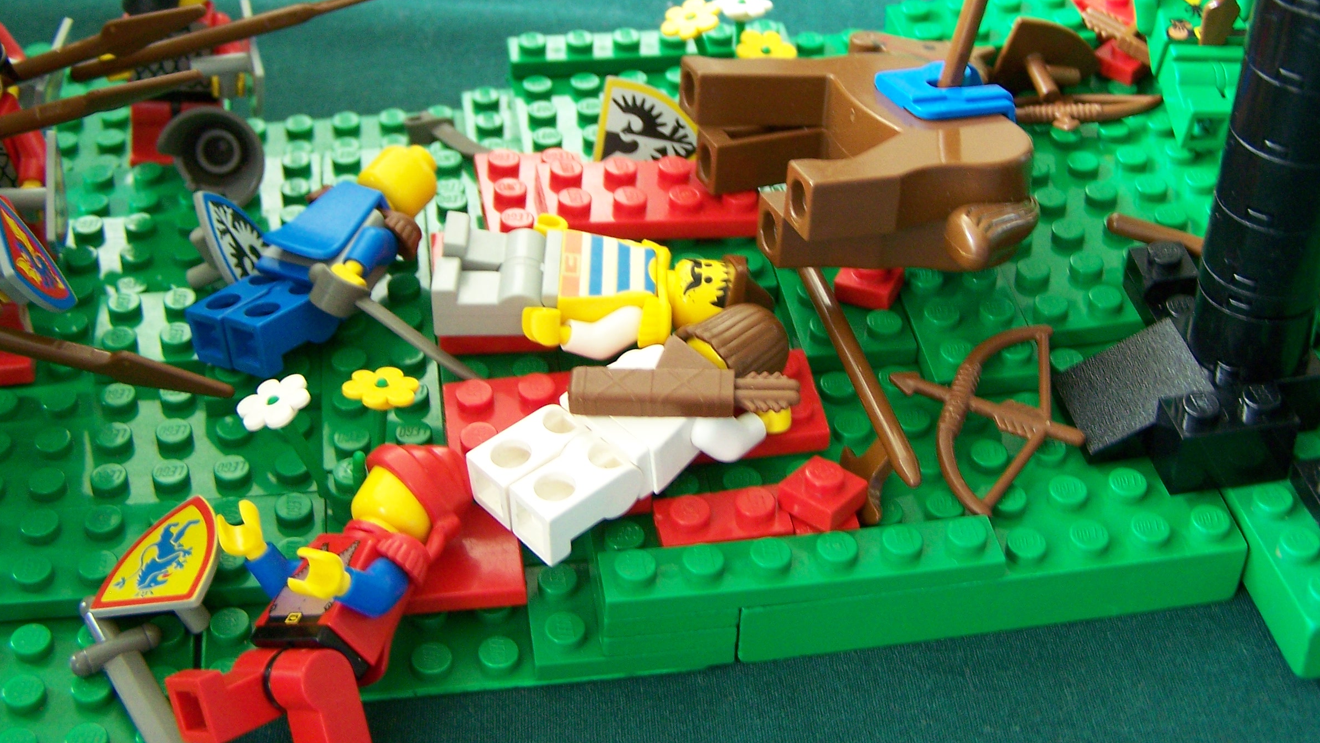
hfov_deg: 42.1
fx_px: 1715
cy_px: 232
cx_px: 694
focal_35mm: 49
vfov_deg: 24.3
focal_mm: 6.3
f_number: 2.8
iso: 160
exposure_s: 1/13
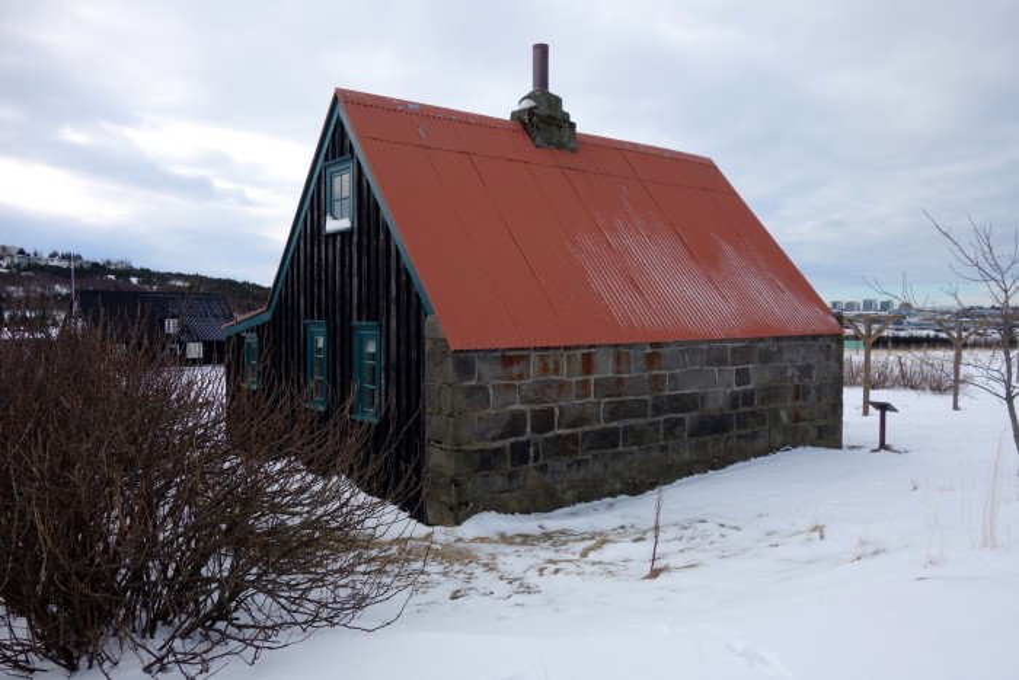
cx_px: 510
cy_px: 340
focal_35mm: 28
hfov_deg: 65.5
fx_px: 793
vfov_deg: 46.4
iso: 125
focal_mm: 10.4
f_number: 5.6
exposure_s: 1/320
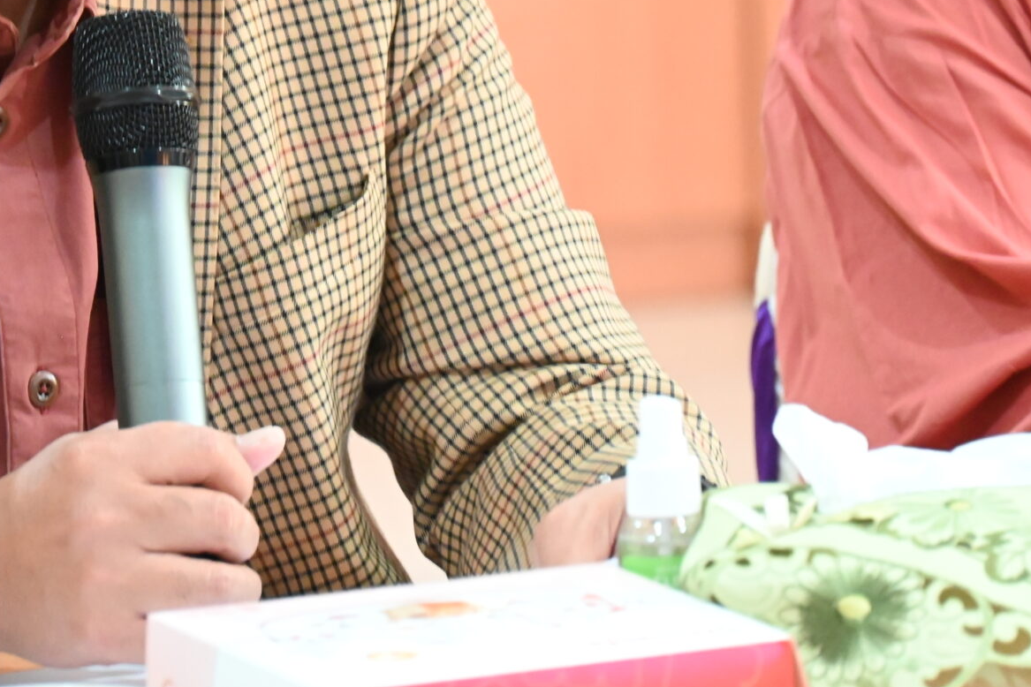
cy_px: -65
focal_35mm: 406
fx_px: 11626
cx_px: 304
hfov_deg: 5.1
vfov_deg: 3.4
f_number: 6.3
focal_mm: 185
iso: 8000
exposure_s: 1/30
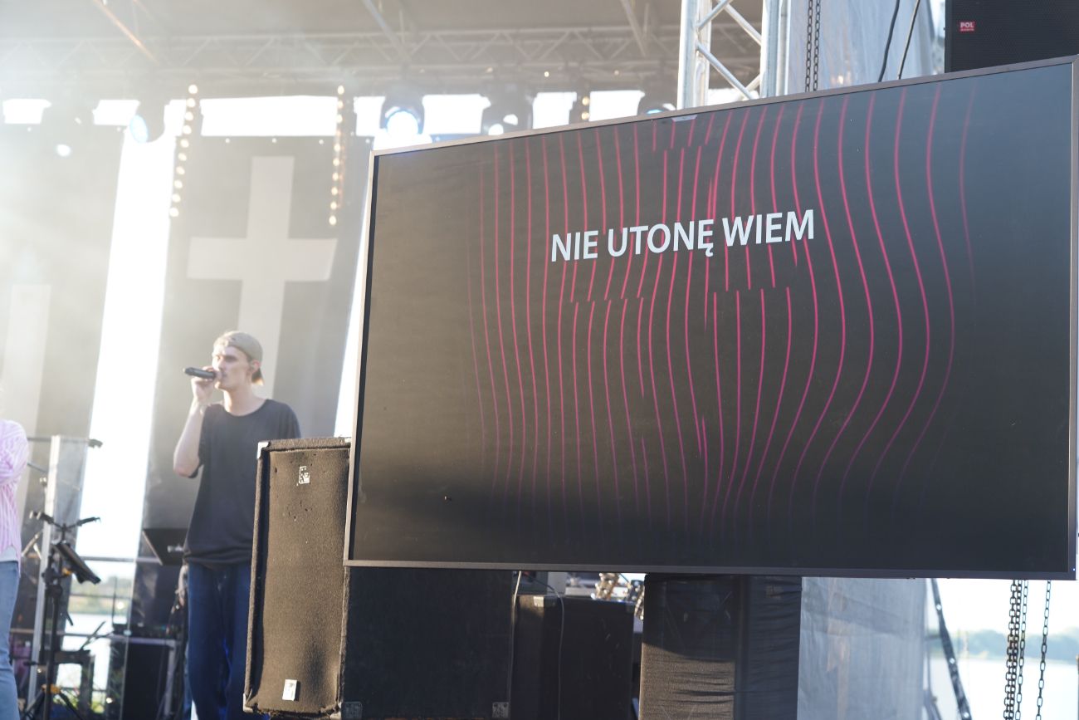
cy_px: 360
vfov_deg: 21.6
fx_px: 1888
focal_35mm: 63
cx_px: 540
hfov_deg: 31.9
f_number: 4.5
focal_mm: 63
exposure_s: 1/100
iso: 320
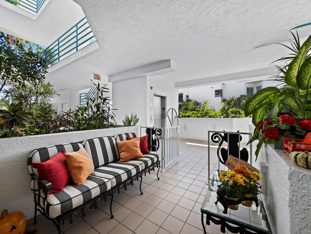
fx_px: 126
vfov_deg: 85.7
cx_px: 156
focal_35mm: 14
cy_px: 117
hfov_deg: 102.0
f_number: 10
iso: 400
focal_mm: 7
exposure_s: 1/20
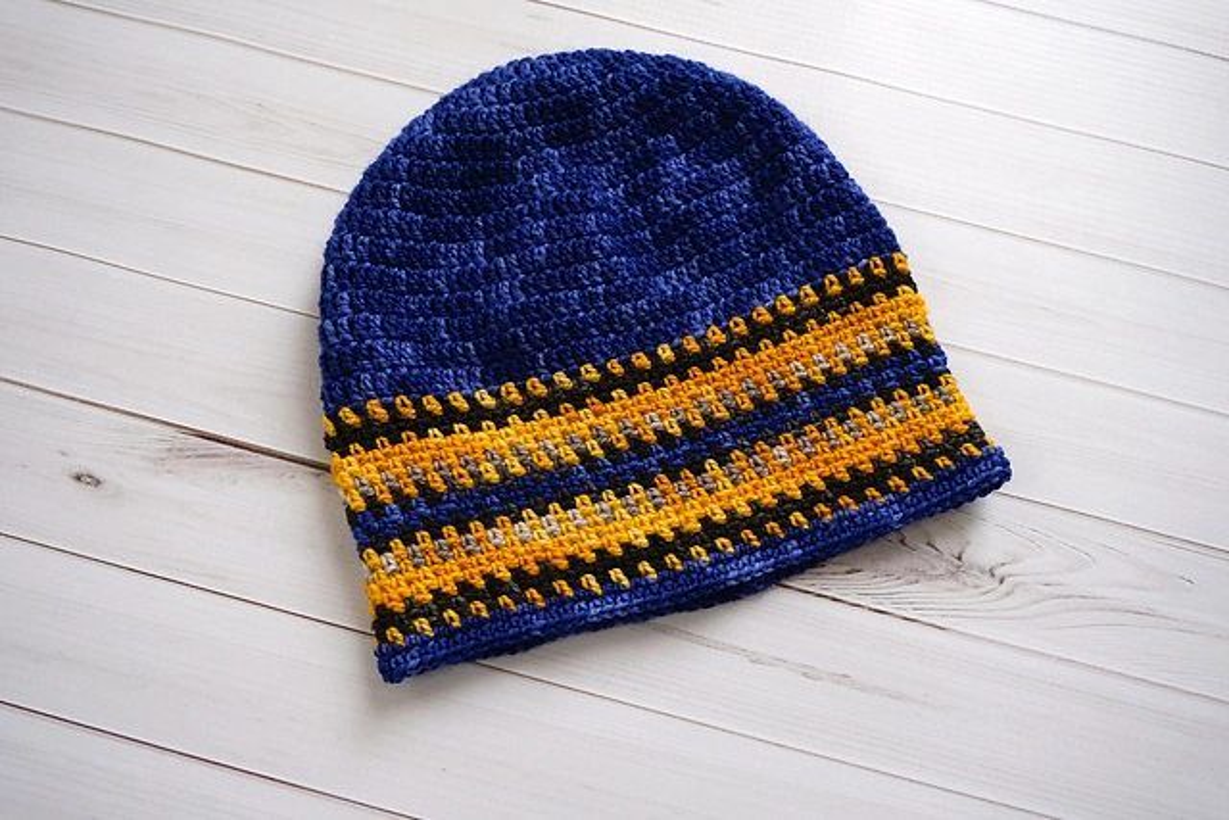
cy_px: 410
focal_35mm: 32
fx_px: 1093
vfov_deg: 41.1
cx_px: 614
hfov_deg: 58.7
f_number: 4
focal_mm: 21.2
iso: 1250
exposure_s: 1/100
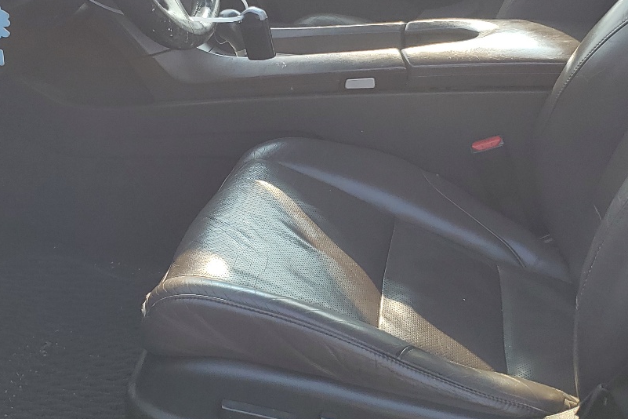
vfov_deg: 24.9
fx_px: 942
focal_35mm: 54
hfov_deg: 36.9
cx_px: 304
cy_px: 129
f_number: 1.5
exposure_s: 1/714
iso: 50
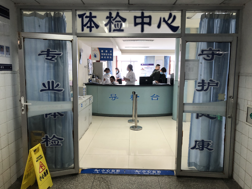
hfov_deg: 63.4
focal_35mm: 28
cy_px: 94
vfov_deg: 49.7
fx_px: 204
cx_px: 126
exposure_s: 1/17
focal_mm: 3.99
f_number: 1.8
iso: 50
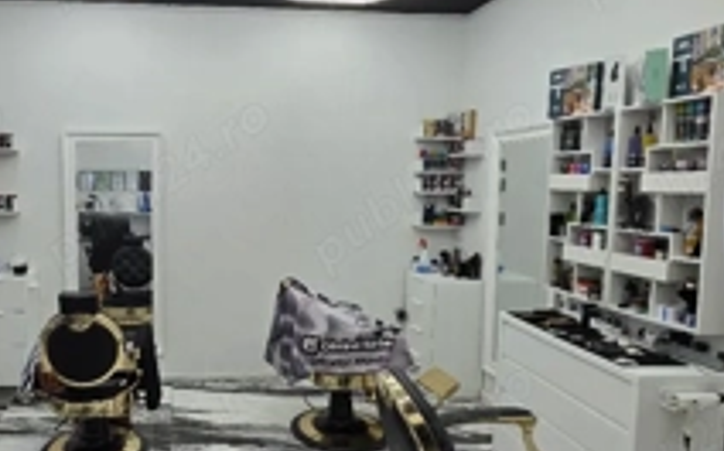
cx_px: 225
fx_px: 512
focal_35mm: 26
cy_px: 226
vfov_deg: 47.5
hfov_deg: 68.0
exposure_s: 1/101
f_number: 1.9
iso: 40
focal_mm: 2.2
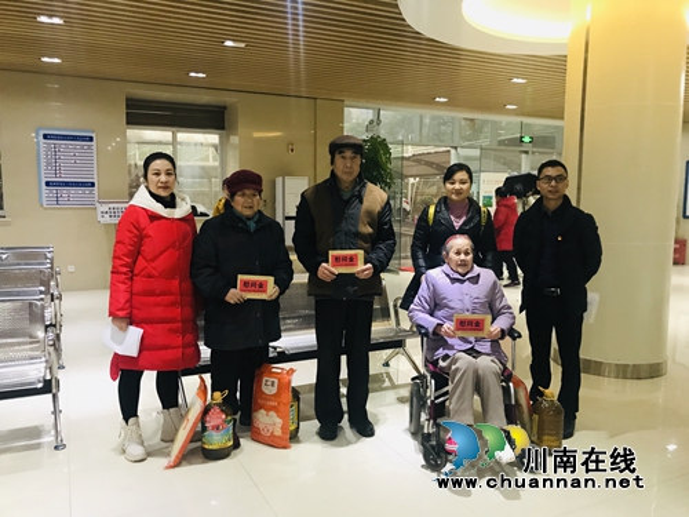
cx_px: 344
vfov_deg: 49.7
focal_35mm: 28
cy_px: 258
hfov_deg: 63.4
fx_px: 557
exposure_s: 1/17
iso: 100
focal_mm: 3.99
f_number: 1.8
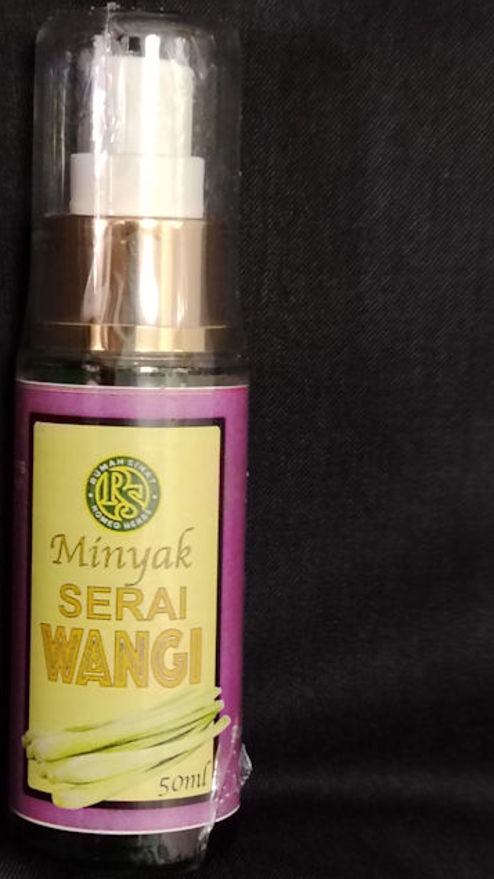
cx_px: 201
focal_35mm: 78
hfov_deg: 15.5
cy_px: 442
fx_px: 1817
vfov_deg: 27.2
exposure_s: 1/25
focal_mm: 5.25
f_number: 1.75
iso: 3144
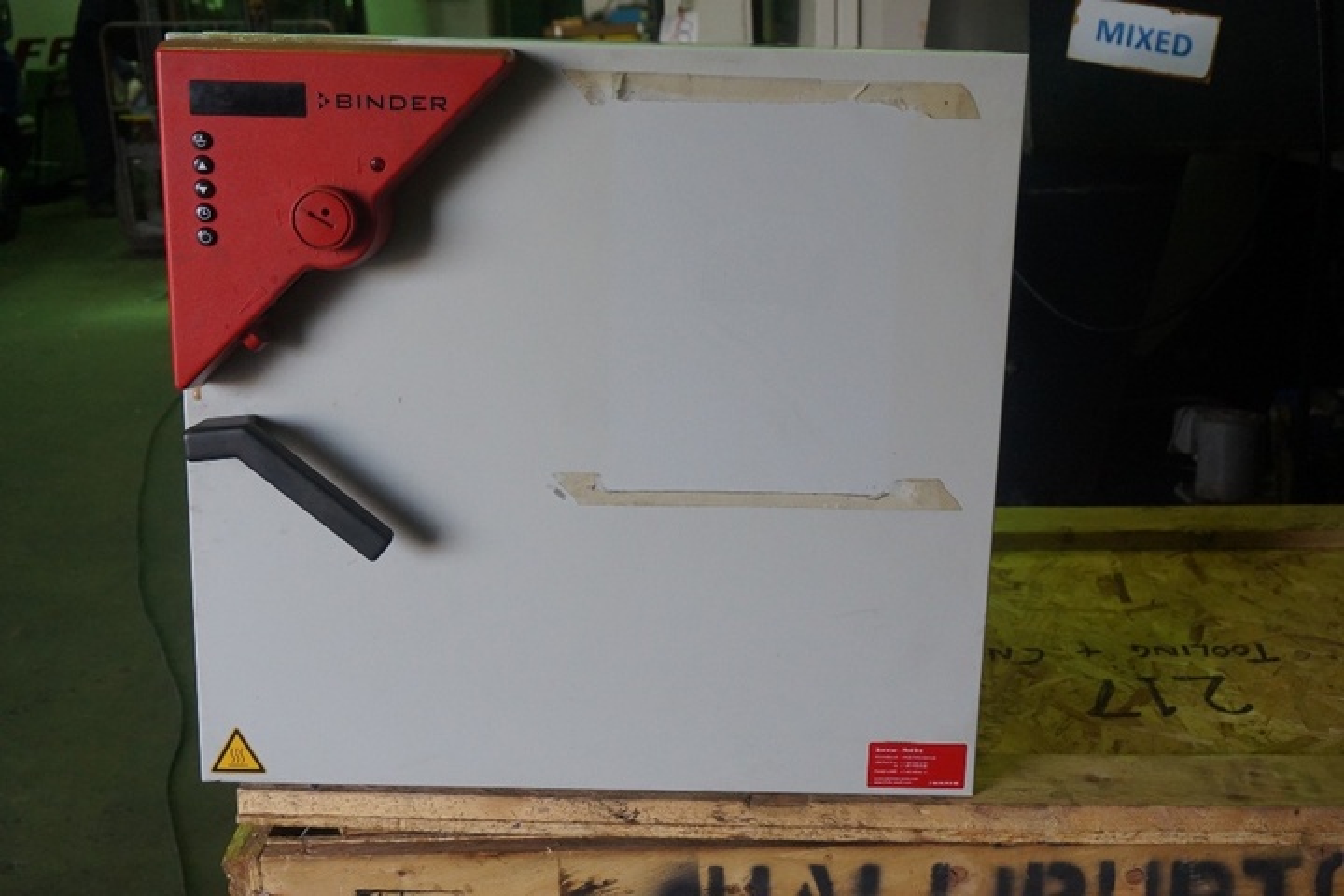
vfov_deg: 31.9
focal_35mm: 42
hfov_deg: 46.4
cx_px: 672
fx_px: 1568
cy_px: 448
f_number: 4.5
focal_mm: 28
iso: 1250
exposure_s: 1/160
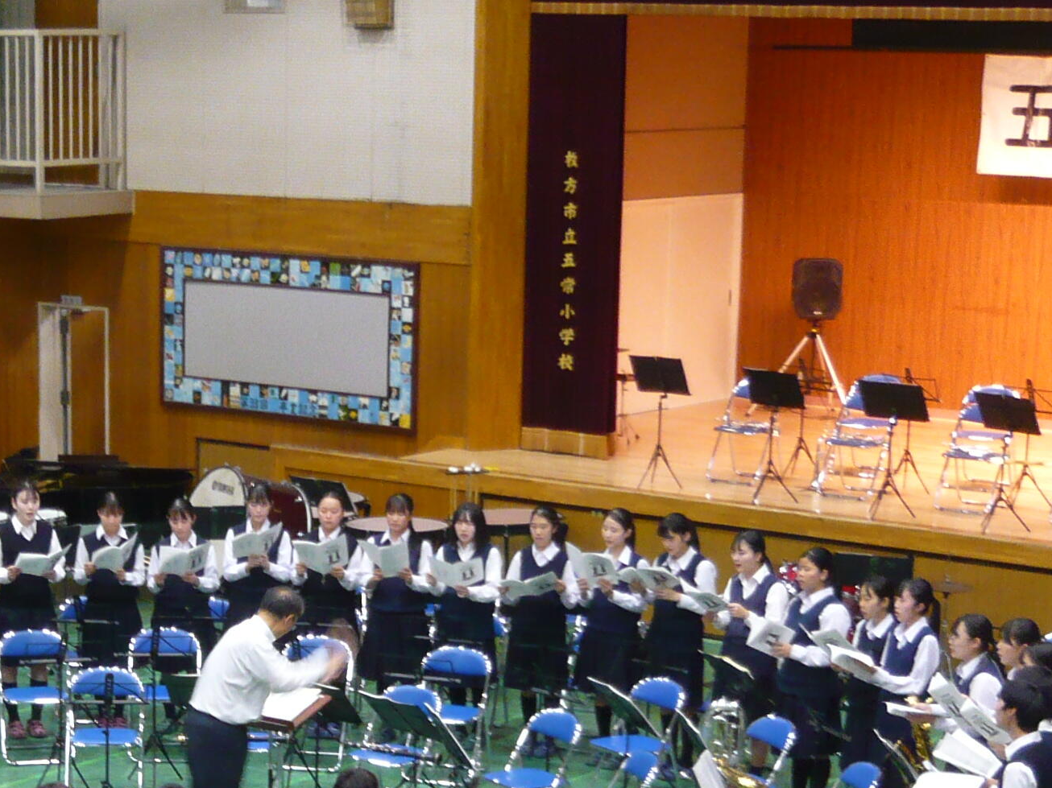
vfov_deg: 15.2
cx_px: 240
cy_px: 831
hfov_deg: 20.5
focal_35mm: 95
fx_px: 2887
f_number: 3.2
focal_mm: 6.2
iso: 200
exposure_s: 1/8
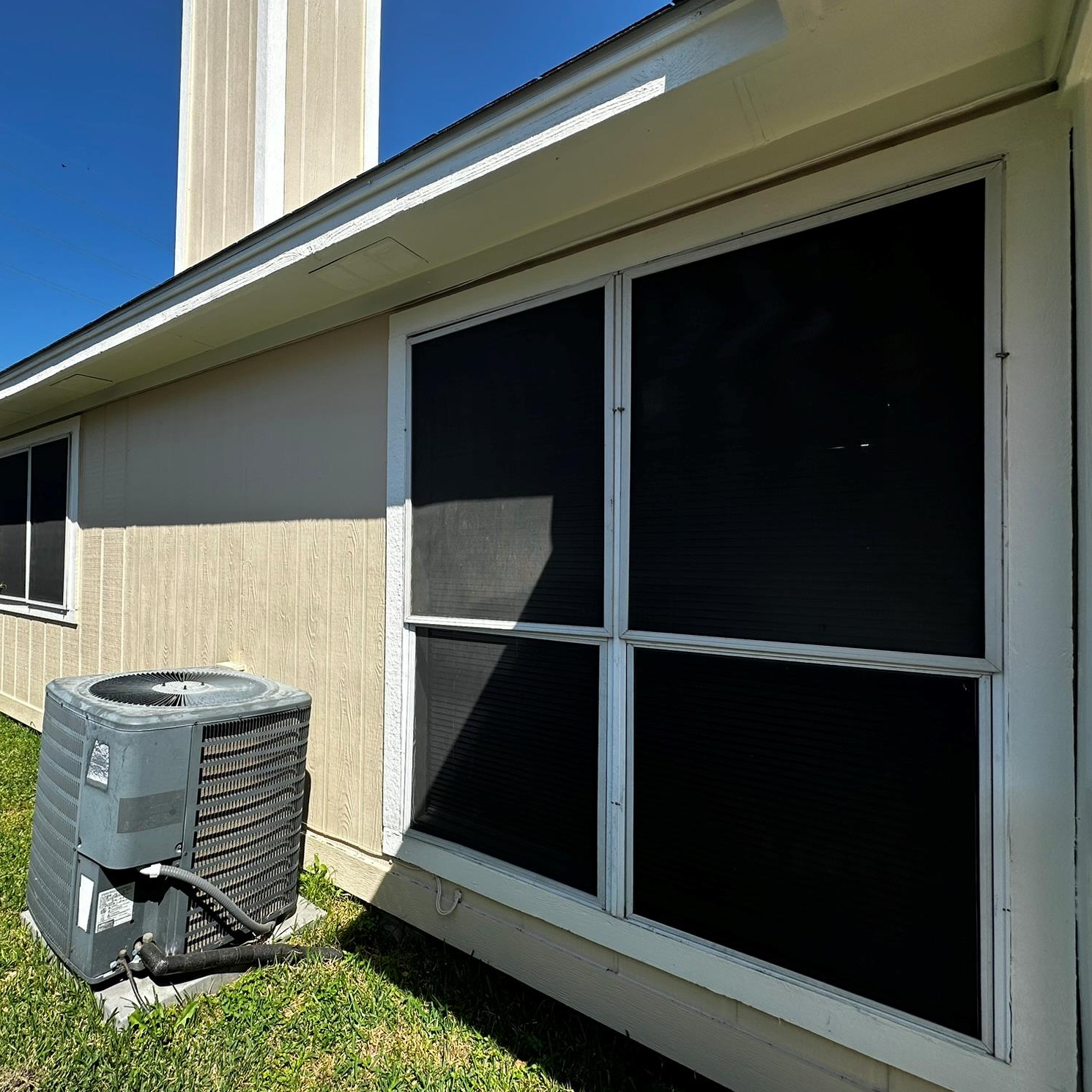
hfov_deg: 83.0
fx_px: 607
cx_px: 438
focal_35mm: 17
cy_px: 555
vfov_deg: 84.0
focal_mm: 2.22
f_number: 2.2
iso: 50
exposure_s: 1/1511
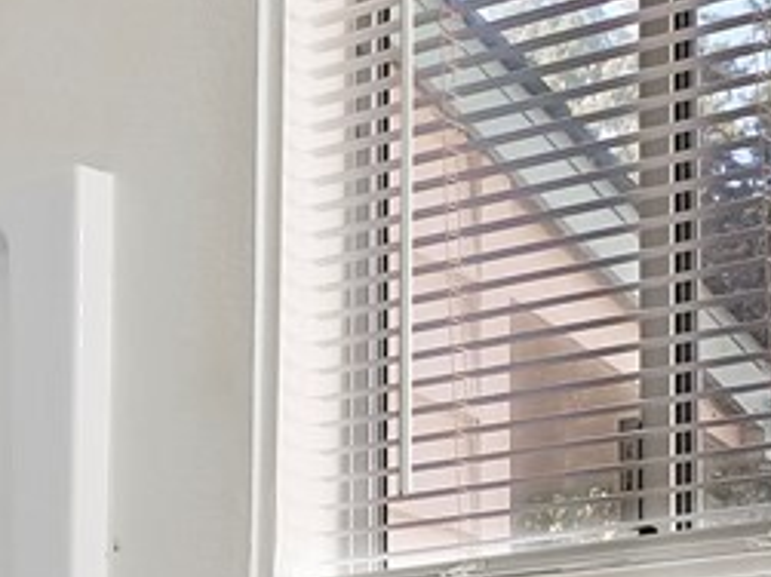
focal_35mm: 104
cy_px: 1028
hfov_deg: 18.9
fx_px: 2315
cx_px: 367
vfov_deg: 12.9
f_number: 8
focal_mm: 16
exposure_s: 1/15
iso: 640
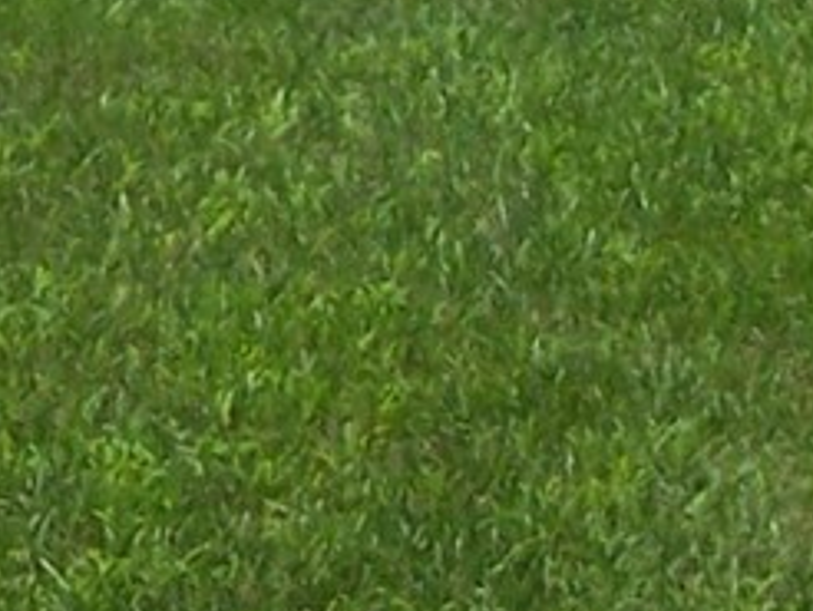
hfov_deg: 8.7
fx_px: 5219
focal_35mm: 222
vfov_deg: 6.3
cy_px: -1040
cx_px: -297
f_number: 5.6
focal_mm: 6.3
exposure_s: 1/500
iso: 80
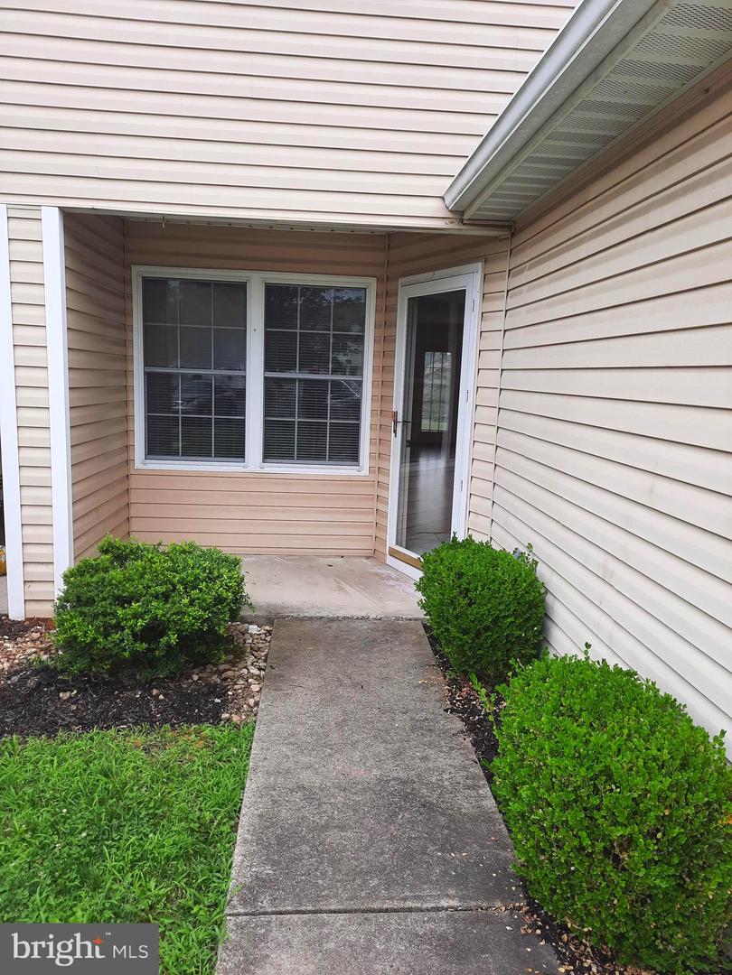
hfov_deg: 54.9
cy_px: 488
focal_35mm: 25
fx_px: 705
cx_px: 366
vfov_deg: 69.4
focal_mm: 4.6
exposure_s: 1/405
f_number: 2
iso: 32
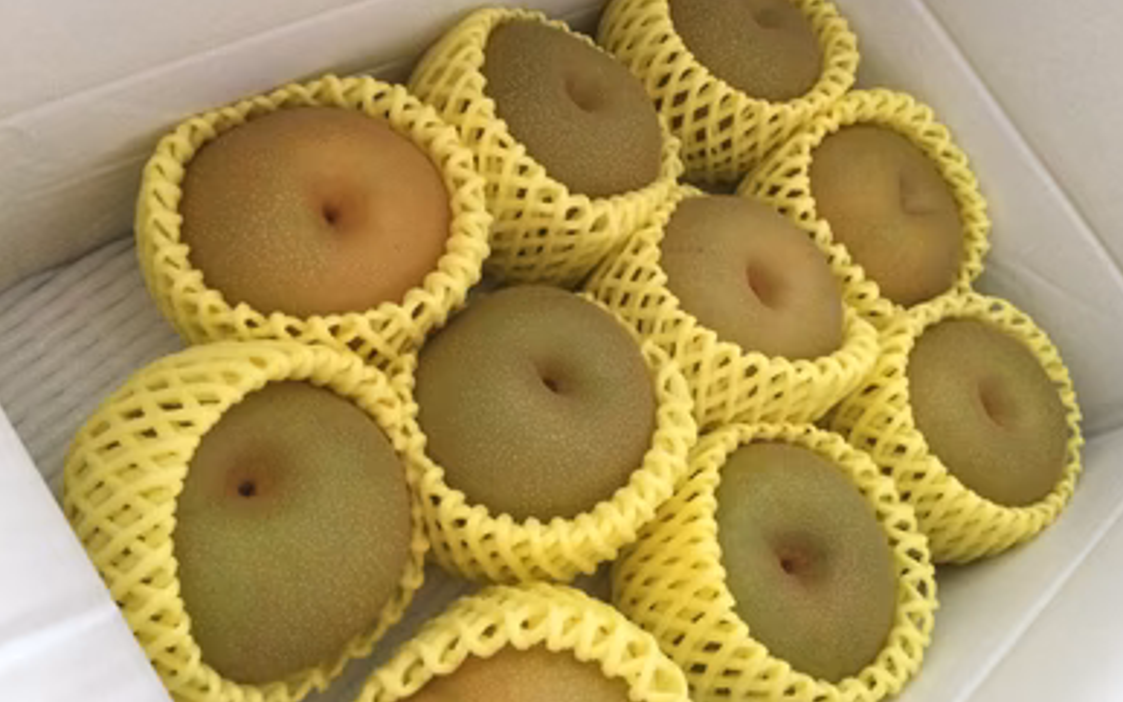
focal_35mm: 34
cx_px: 575
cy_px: 305
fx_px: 1041
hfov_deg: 56.7
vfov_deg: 37.2
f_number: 2.4
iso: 160
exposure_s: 1/30
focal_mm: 3.3
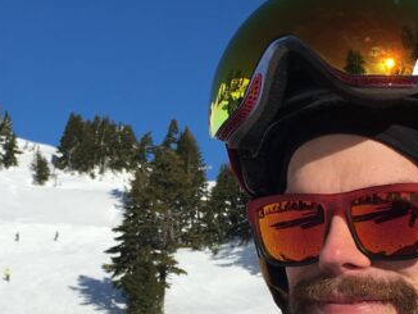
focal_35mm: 91
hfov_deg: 21.5
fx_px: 1100
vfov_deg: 16.1
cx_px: 177
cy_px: 264
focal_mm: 4.15
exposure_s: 1/3344
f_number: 2.2
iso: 25
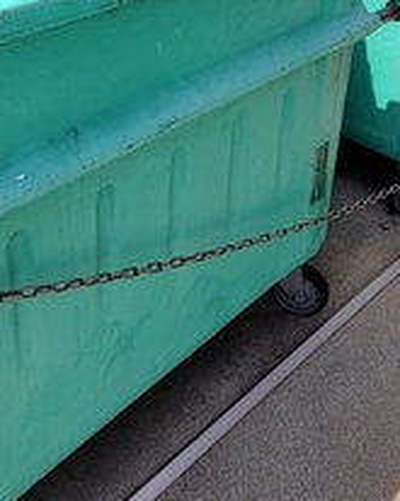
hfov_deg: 34.7
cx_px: 247
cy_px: 35
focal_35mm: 43
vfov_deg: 39.4
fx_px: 638
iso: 50
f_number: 2.2
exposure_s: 1/1055
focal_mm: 2.2
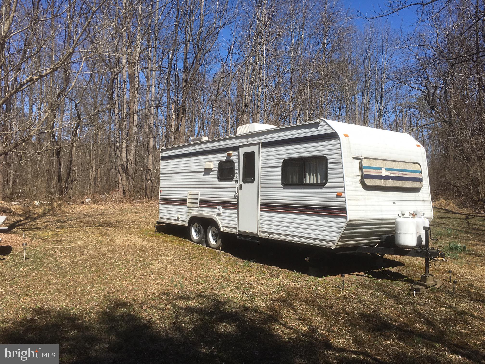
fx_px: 406
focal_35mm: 29
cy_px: 182
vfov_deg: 48.2
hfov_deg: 61.7
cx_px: 242
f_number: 2.2
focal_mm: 4.15
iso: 25
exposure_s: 1/1672
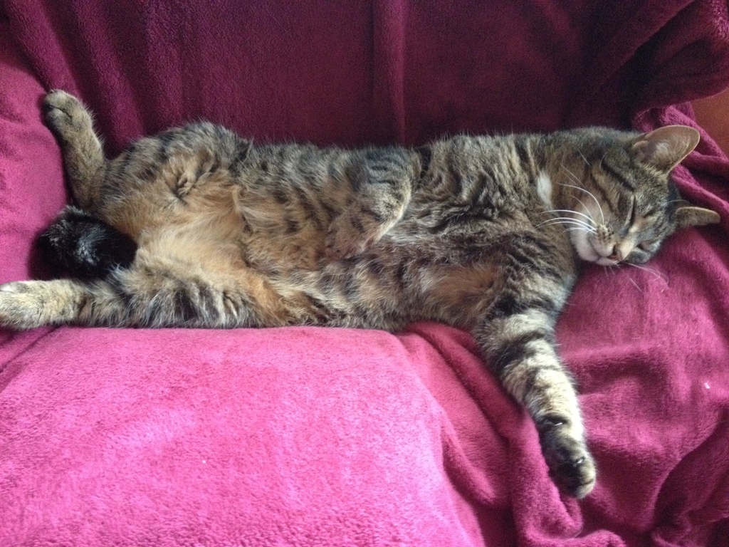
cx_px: 364
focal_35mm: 35
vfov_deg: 40.7
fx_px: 737
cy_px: 274
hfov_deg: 52.6
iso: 500
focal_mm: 4.28
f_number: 2.4
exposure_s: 1/15
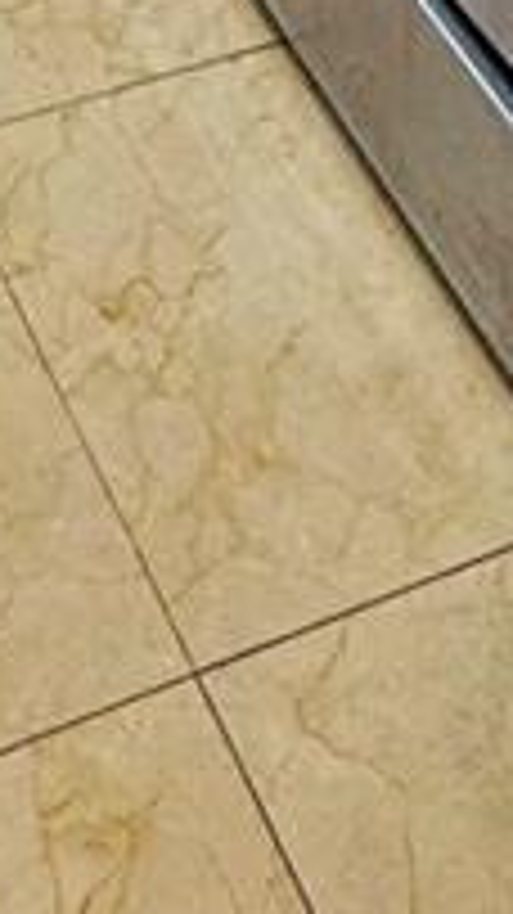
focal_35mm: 90
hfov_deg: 13.0
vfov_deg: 13.6
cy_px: -1463
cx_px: -122
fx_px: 2179
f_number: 2.2
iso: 64
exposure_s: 1/120
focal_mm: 2.22
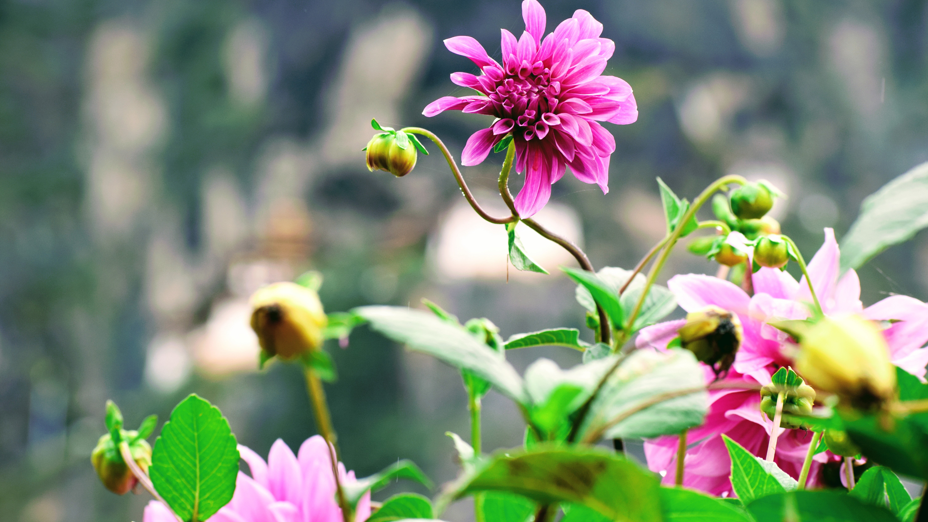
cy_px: 244
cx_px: 464
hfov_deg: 11.2
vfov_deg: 6.3
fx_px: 4725
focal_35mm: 192
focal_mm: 122
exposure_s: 1/200
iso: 400
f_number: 7.1
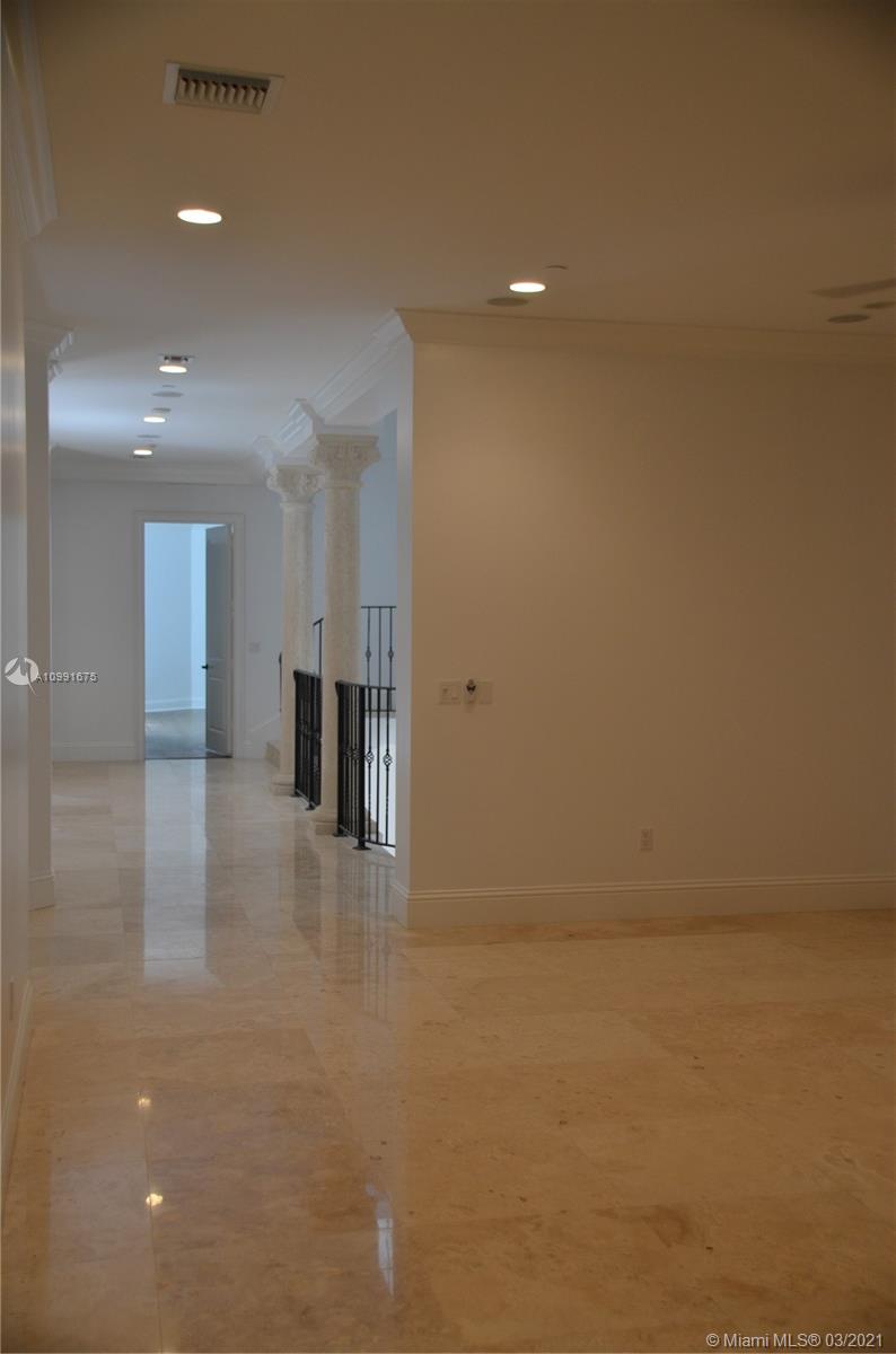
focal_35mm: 39
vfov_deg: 49.7
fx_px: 1464
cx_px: 448
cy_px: 677
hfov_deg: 34.0
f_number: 4
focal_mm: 26
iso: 400
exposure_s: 1/60
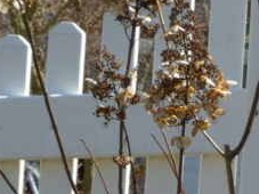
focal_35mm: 196
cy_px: 273
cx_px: 542
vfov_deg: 7.5
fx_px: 1466
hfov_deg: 9.4
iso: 80
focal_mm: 6.7
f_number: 3.7
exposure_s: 1/500
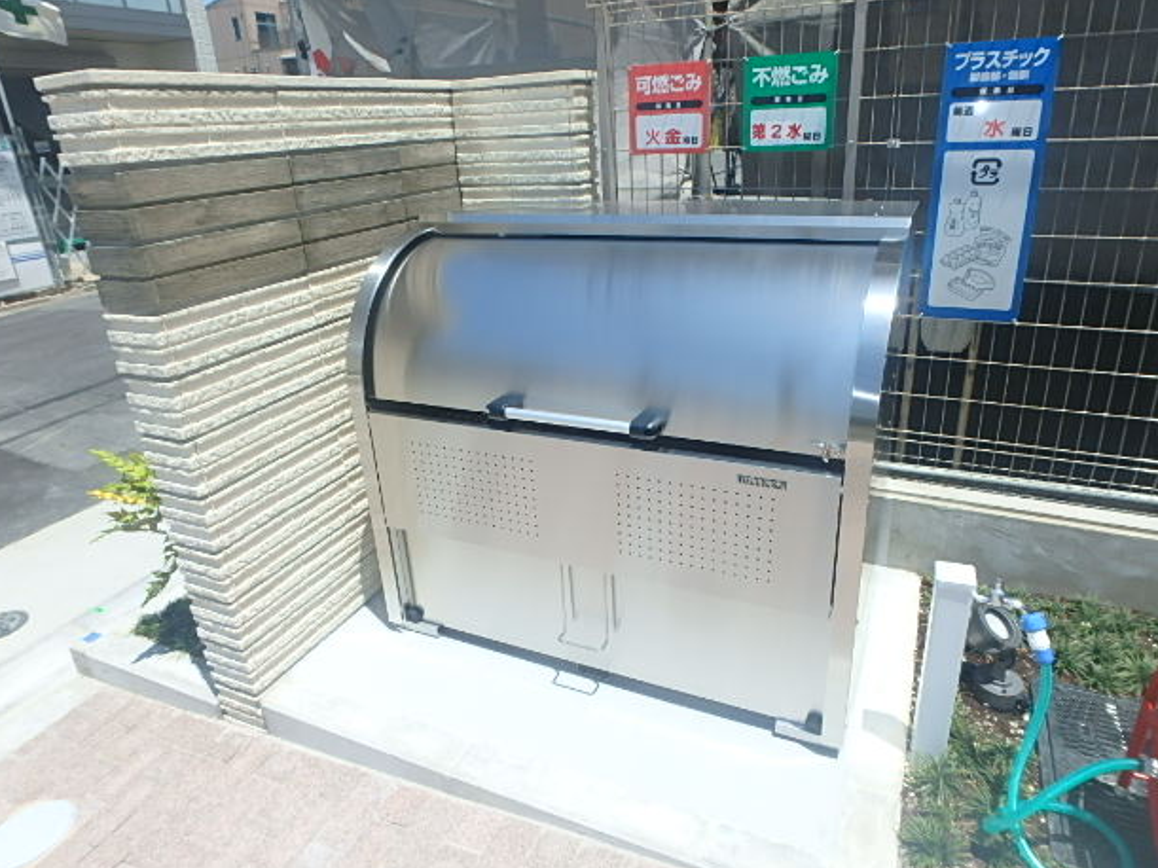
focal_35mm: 22
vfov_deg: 61.1
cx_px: 584
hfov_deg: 76.4
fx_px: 736
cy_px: 436
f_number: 6
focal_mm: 3.7
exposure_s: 1/500
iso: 125
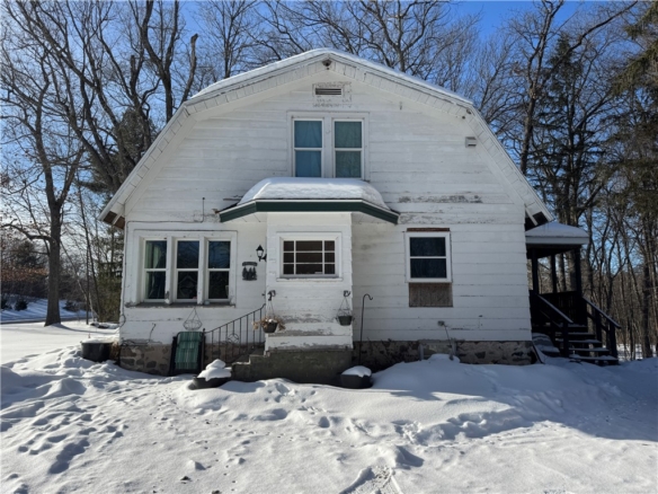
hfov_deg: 71.6
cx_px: 329
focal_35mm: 24
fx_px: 456
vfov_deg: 56.8
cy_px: 247
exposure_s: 1/4608
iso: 80
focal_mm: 6.76
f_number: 1.78
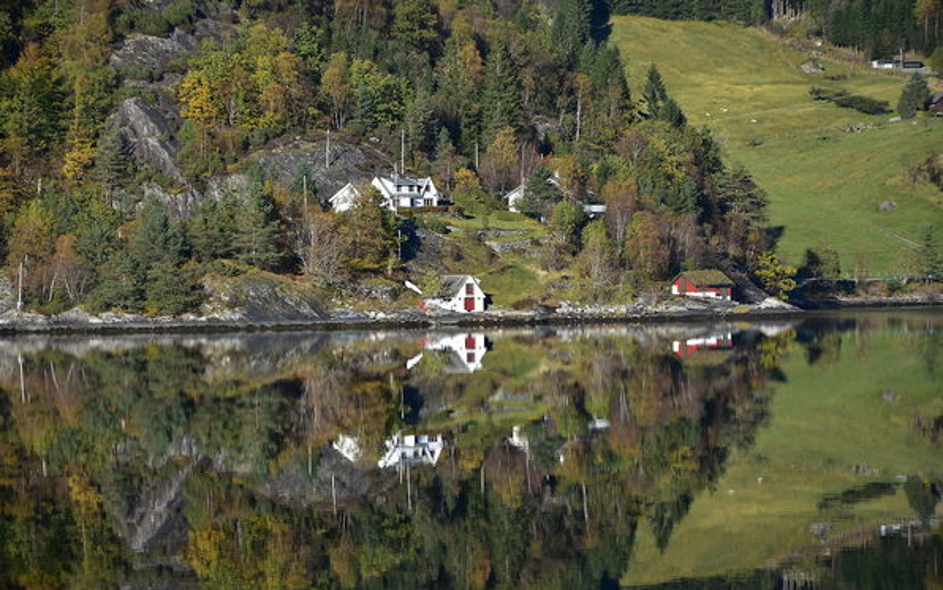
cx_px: 472
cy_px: 289
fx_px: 4152
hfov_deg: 13.0
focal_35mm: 162
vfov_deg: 8.1
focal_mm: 105
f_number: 5.6
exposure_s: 1/250
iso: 100
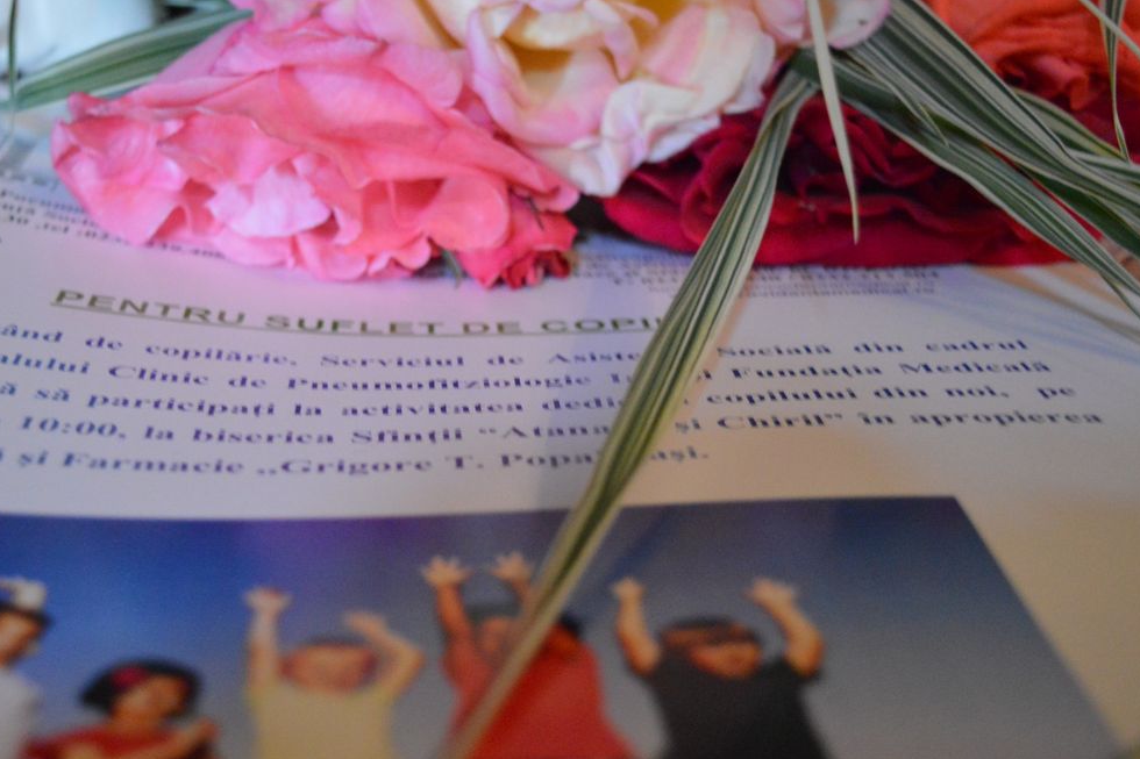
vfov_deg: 25.2
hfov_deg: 37.0
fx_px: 1699
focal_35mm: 54
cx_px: 486
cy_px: 389
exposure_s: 1/30
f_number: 4
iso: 3200
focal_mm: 27
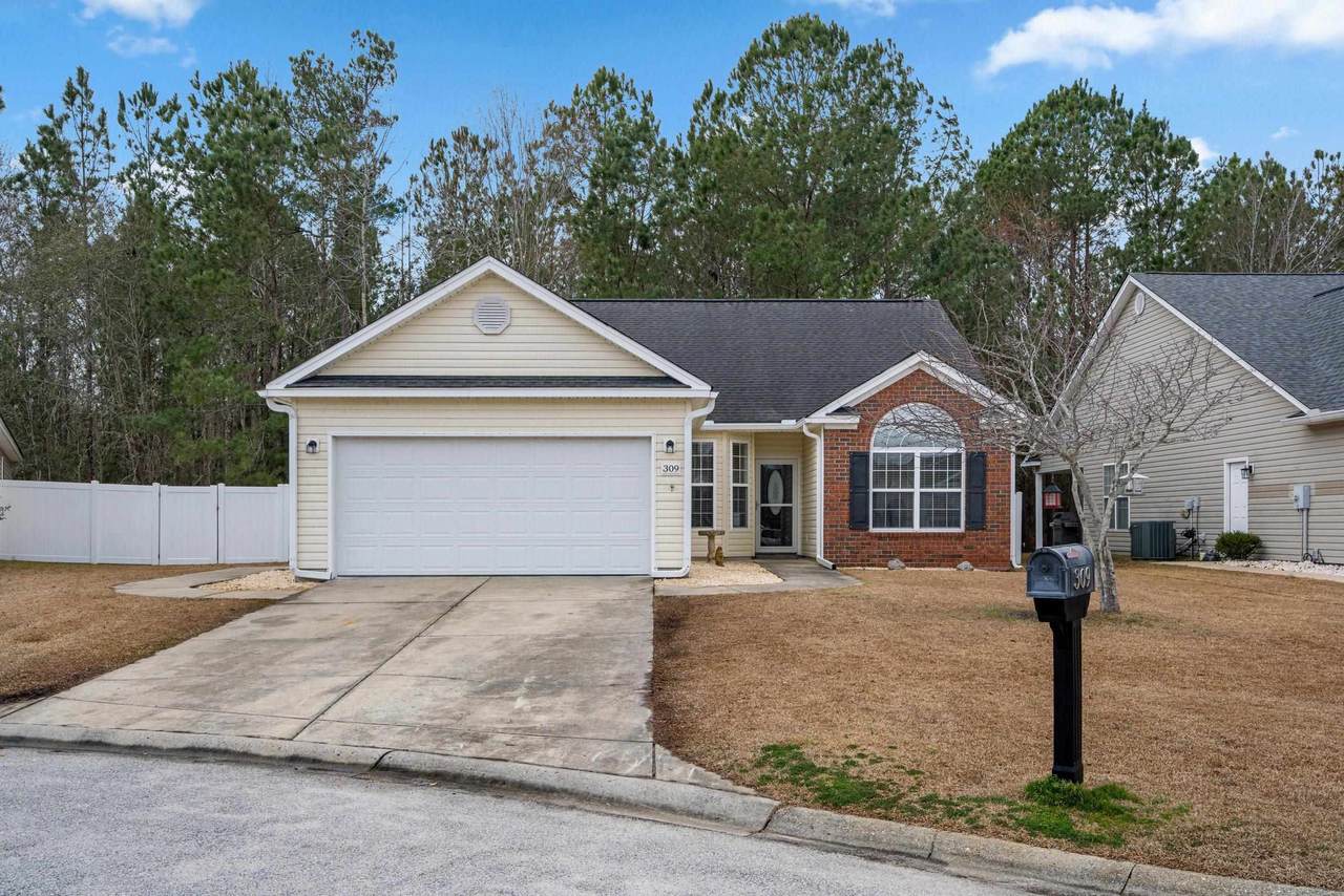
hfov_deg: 60.3
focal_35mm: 31
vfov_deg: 42.3
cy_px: 448
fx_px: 1158
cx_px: 672
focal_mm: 31
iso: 320
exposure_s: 1/1000
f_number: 8
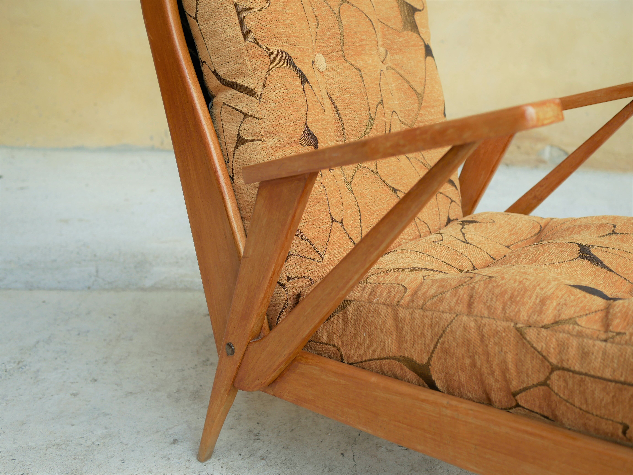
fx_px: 732
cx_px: 316
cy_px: 238
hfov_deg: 46.8
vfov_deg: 36.0
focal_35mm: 40
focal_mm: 20
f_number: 2.5
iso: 200
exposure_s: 1/250
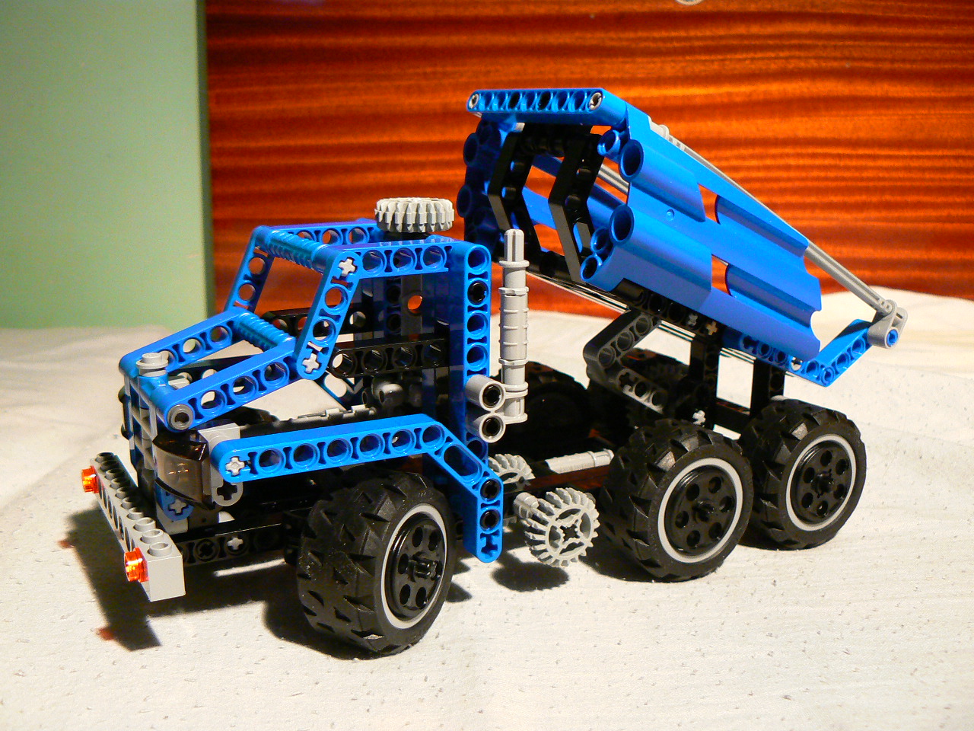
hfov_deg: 51.4
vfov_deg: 39.7
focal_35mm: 36
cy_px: 366
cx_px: 487
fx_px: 1013
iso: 200
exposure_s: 1/15
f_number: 2.8
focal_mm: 6
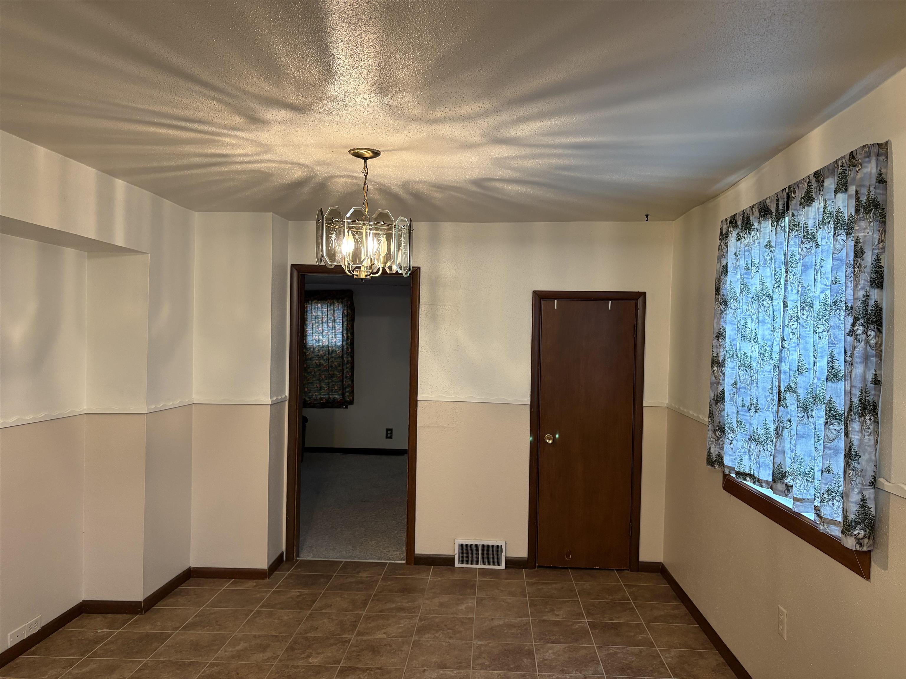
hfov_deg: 67.3
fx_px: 680
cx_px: 453
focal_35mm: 26
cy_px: 340
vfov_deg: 53.1
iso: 250
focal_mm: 5.96
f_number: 1.6
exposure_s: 1/60
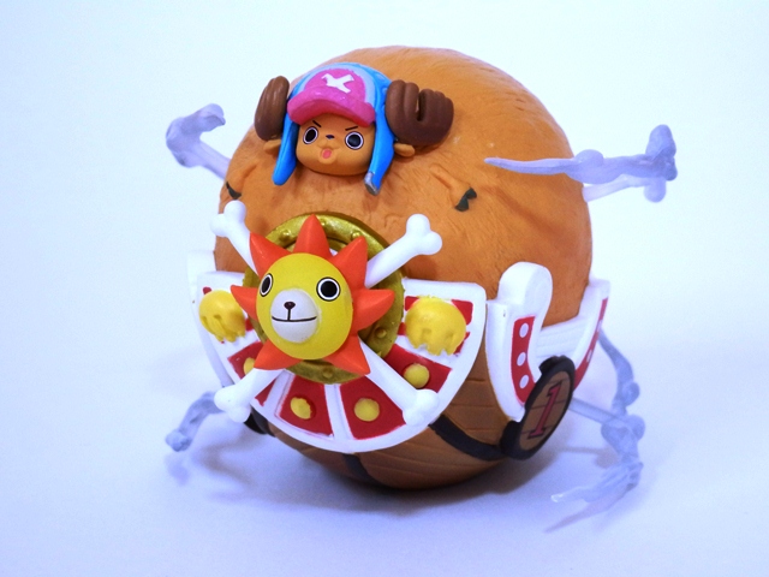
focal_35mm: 97
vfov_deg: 15.2
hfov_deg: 20.2
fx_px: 2155
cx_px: 384
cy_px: 288
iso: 400
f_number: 4.9
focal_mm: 17.3
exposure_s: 1/50
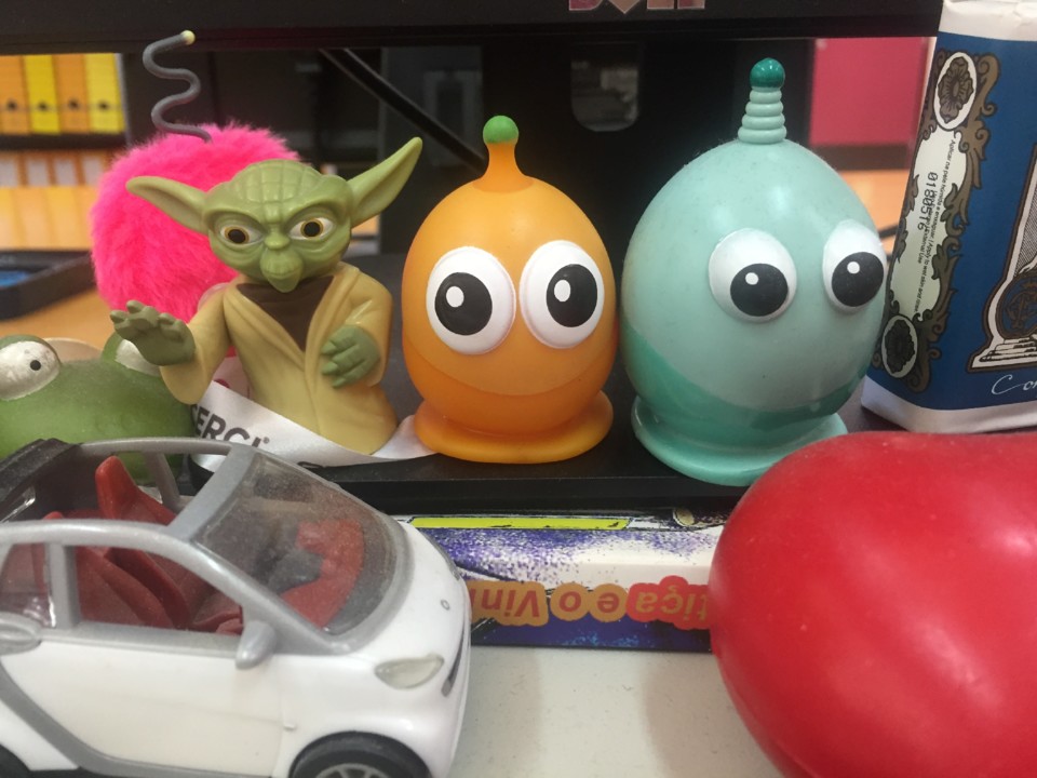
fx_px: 869
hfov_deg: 61.7
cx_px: 518
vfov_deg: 48.2
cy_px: 389
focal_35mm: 29
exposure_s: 1/33
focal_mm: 4.15
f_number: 2.2
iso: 160
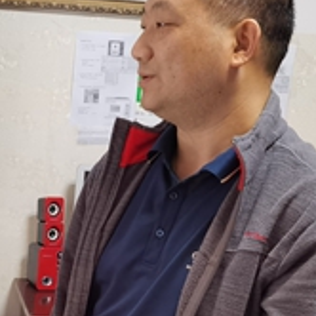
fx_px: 950
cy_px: 293
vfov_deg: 18.5
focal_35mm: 92
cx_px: -15
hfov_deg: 18.3
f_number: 1.9
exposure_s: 1/33.3
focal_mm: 6.71
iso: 320
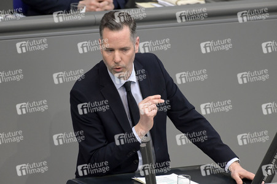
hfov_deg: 4.1
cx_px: 138
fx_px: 3844
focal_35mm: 500
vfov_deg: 2.7
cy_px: 92
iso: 6400
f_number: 6.3
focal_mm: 500
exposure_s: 1/400
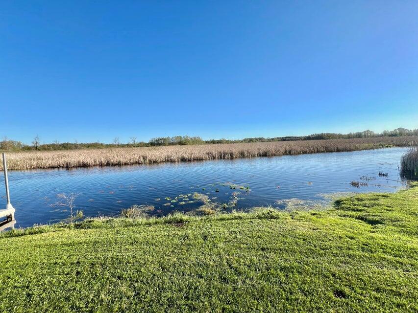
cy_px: 156
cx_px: 209
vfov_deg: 89.9
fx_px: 157
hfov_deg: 106.2
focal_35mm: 13
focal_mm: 1.57
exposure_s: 1/1410
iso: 32
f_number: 1.8
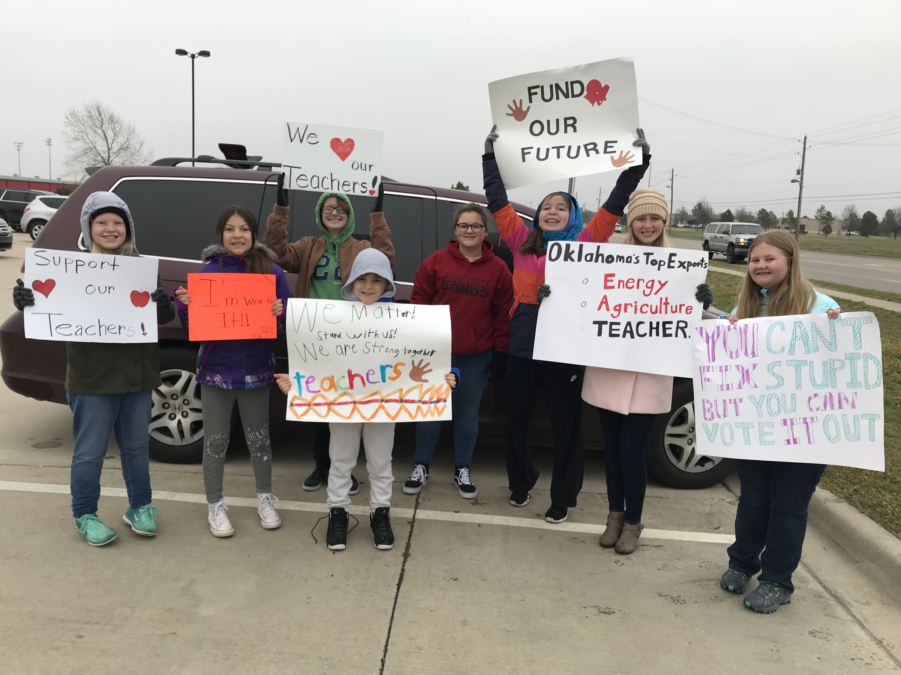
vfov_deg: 49.7
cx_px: 450
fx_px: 729
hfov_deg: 63.4
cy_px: 338
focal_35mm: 28
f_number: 1.8
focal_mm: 3.99
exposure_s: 1/209
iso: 20
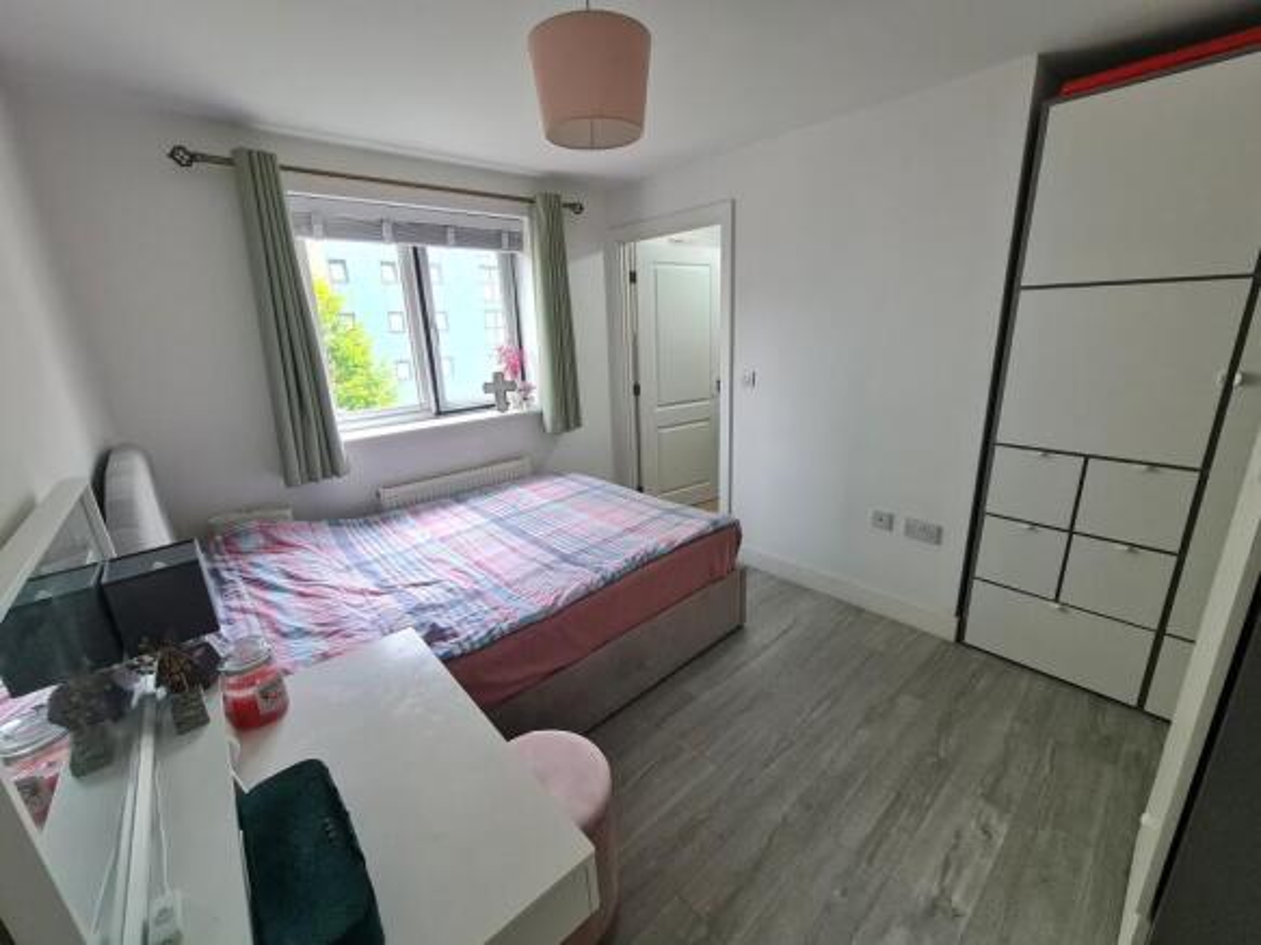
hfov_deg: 106.2
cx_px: 630
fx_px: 473
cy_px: 472
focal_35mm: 13
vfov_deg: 89.9
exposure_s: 1/50
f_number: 2.2
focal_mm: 2.2
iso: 320
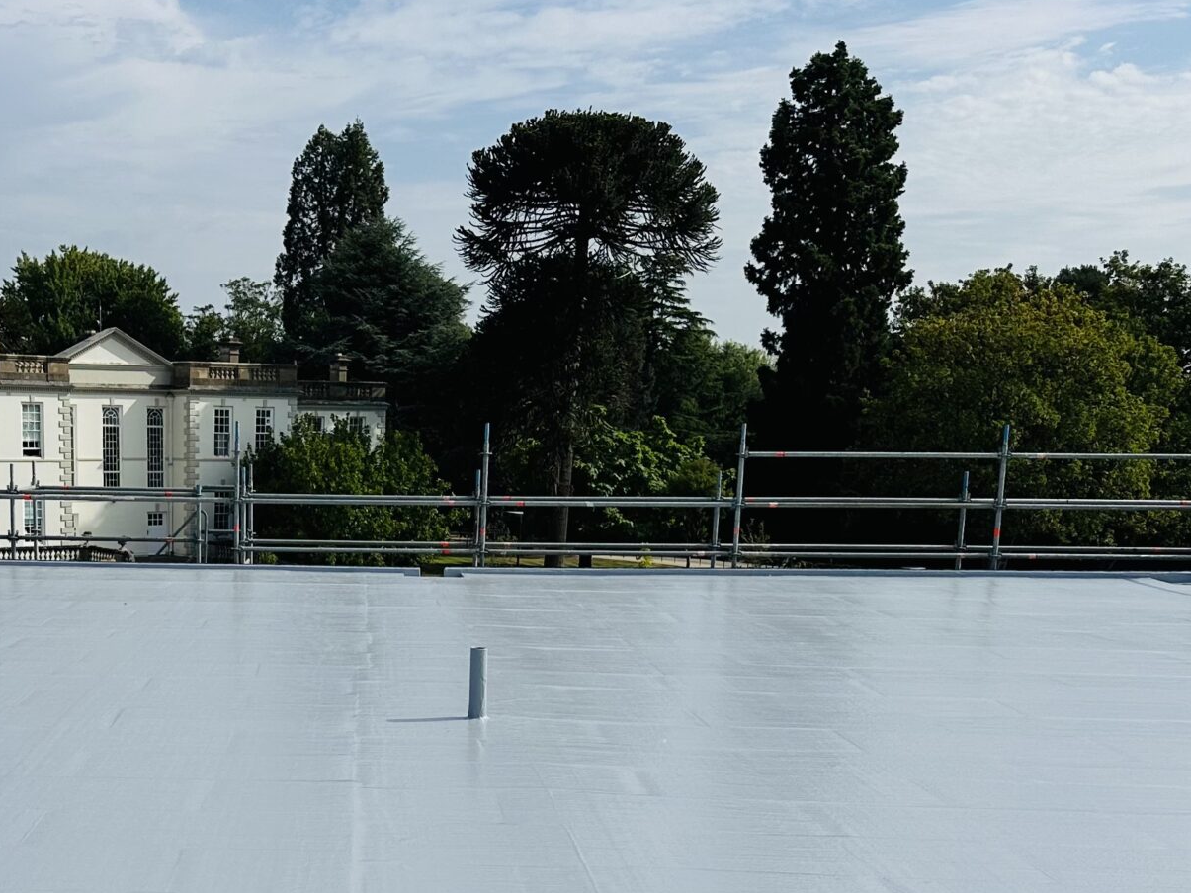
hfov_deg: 36.5
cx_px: 275
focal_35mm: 51
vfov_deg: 27.8
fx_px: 1755
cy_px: 761
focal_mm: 6.86
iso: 80
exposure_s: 1/9709
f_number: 1.78
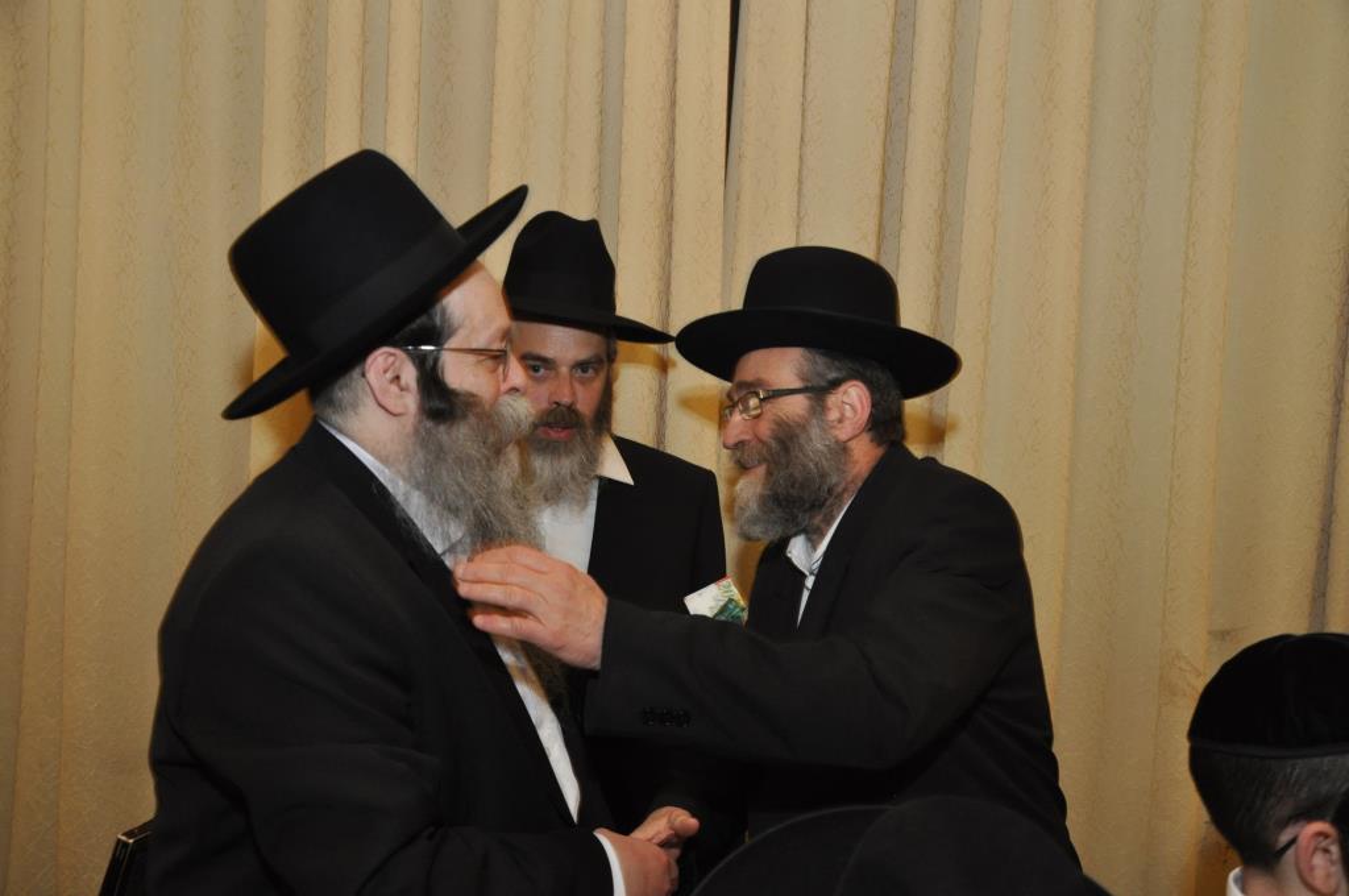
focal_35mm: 36
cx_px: 674
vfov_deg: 36.8
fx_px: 1347
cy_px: 448
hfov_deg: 53.2
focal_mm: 24
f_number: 5.6
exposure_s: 1/60
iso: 800
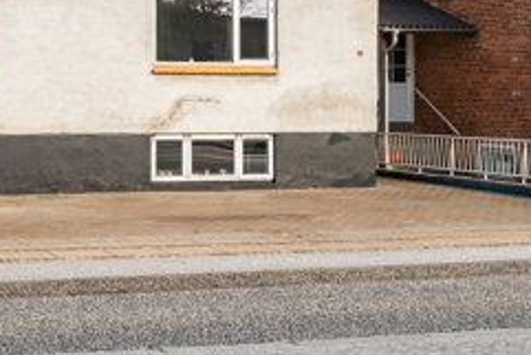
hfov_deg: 22.7
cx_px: 42
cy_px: 22
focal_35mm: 87
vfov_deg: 15.5
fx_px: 1284
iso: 800
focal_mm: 35
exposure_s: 1/1600
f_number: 8
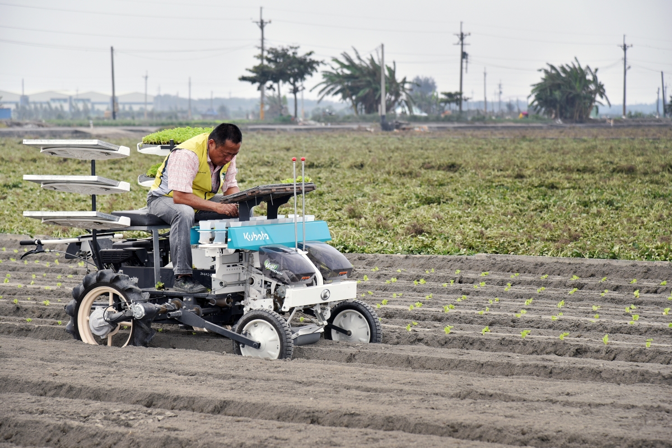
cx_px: 336
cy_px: 224
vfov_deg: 11.4
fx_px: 2240
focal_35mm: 120
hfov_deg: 17.1
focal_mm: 120
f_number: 5.6
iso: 100
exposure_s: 1/200
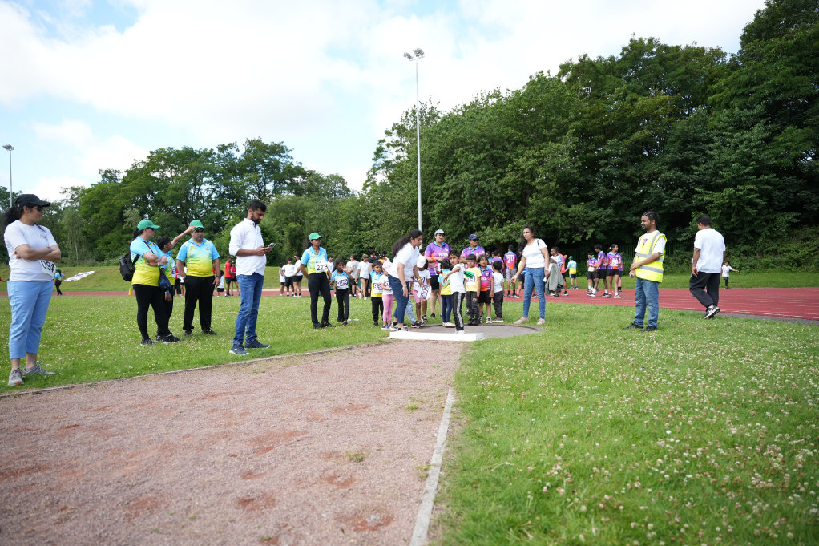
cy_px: 273
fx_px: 546
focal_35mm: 24
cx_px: 410
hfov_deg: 73.8
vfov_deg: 53.1
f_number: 2.8
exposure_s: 1/2000
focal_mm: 24
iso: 400
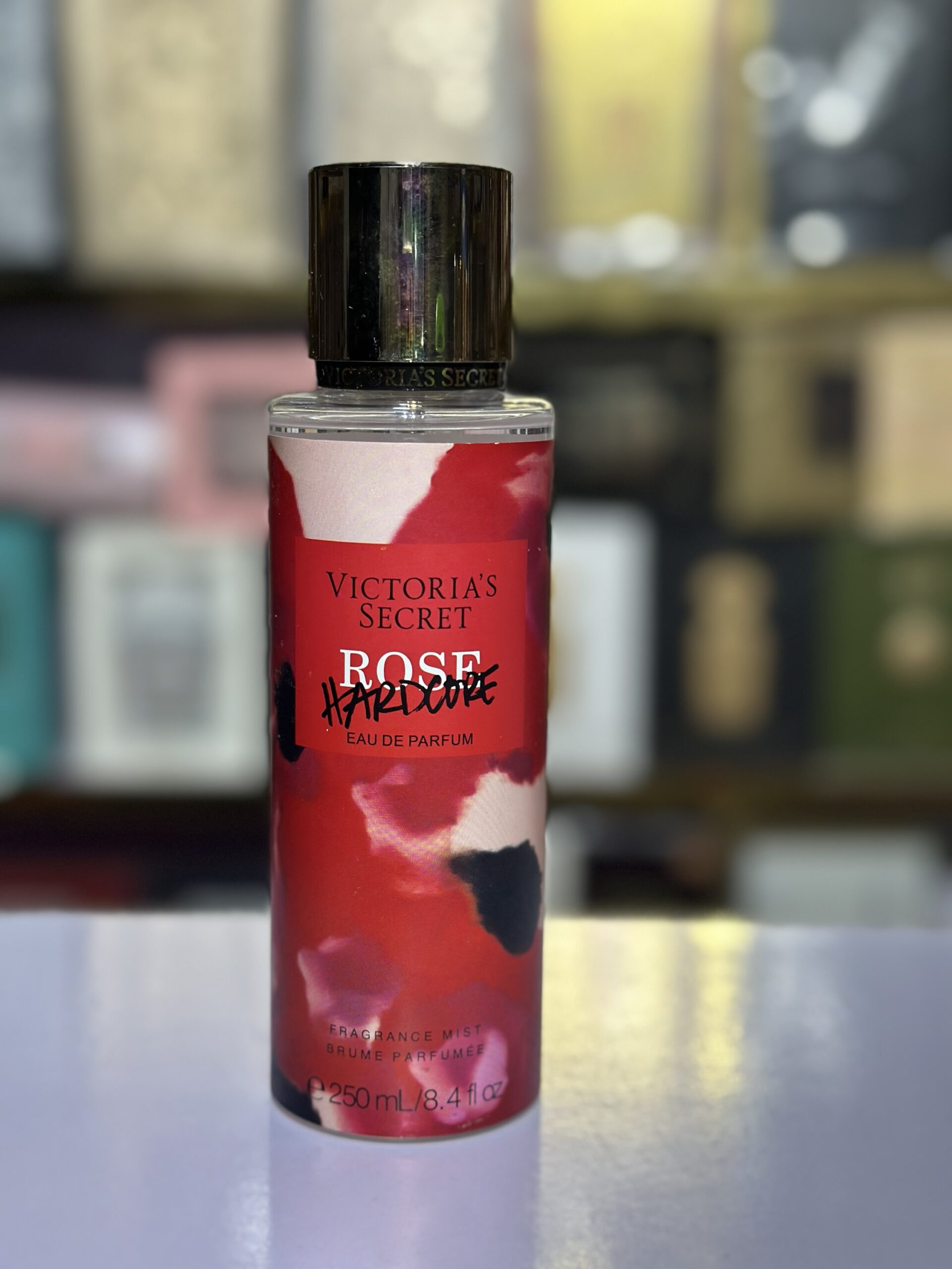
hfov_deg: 30.3
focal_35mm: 48
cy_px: 634
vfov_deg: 39.7
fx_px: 1760
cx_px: 476
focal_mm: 6.86
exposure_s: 1/272
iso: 80
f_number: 1.78
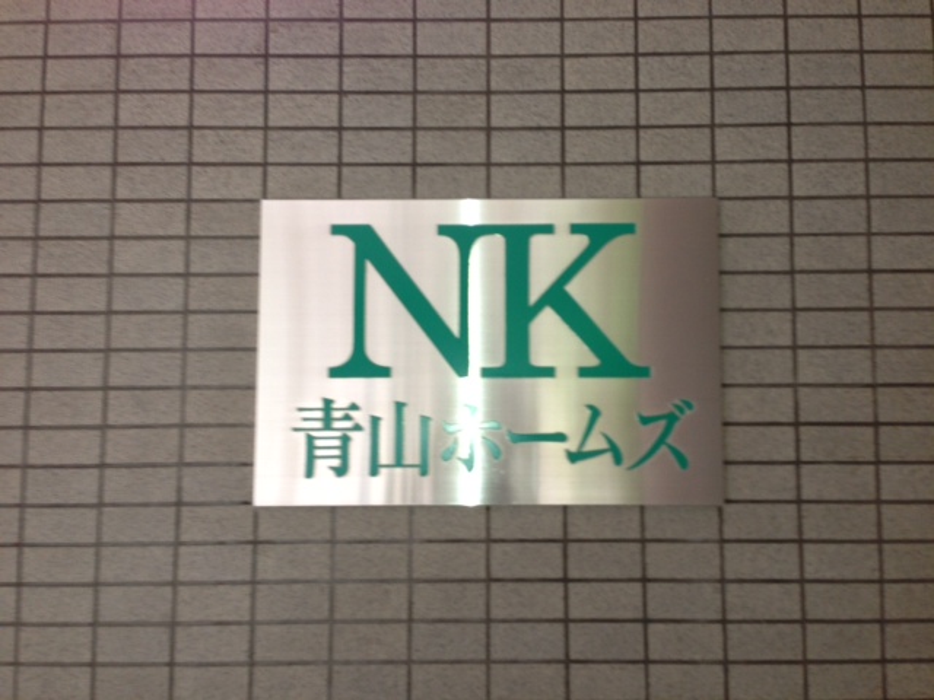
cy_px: 350
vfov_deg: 42.9
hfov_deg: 55.4
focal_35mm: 33
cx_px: 467
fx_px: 890
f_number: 2.4
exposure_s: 1/20
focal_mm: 4.13
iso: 64
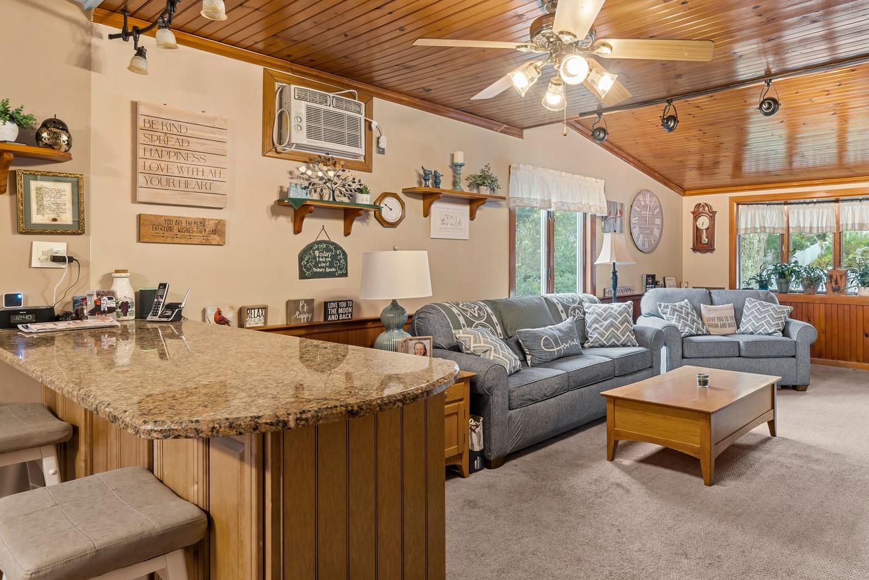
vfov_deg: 57.2
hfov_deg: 76.6
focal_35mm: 22
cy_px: 274
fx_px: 531
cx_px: 562
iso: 400
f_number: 10
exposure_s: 2
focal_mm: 14
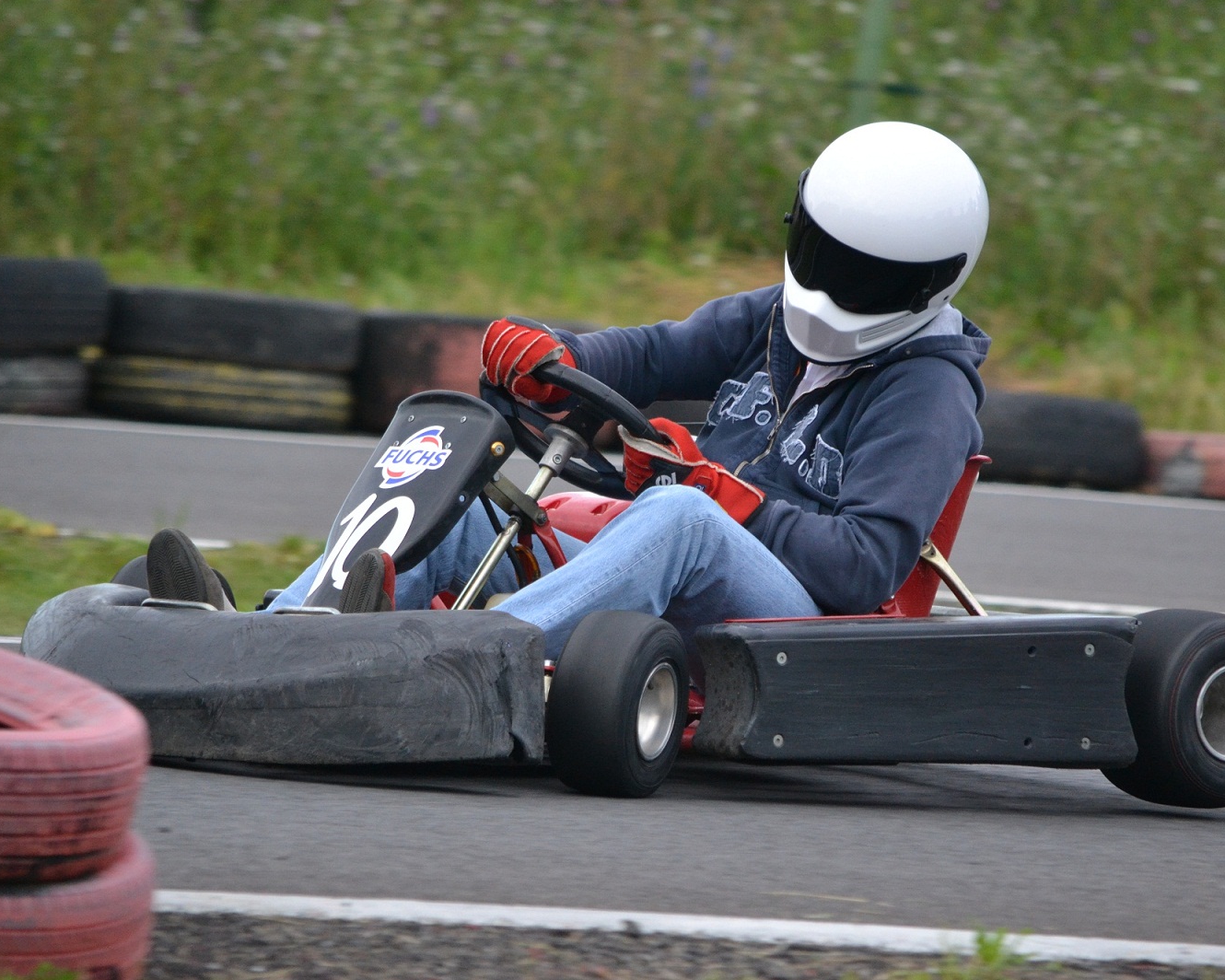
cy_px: 490
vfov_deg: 3.0
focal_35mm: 508
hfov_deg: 3.8
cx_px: 652
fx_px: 18418
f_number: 5.6
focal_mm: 300
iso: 1400
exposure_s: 1/500
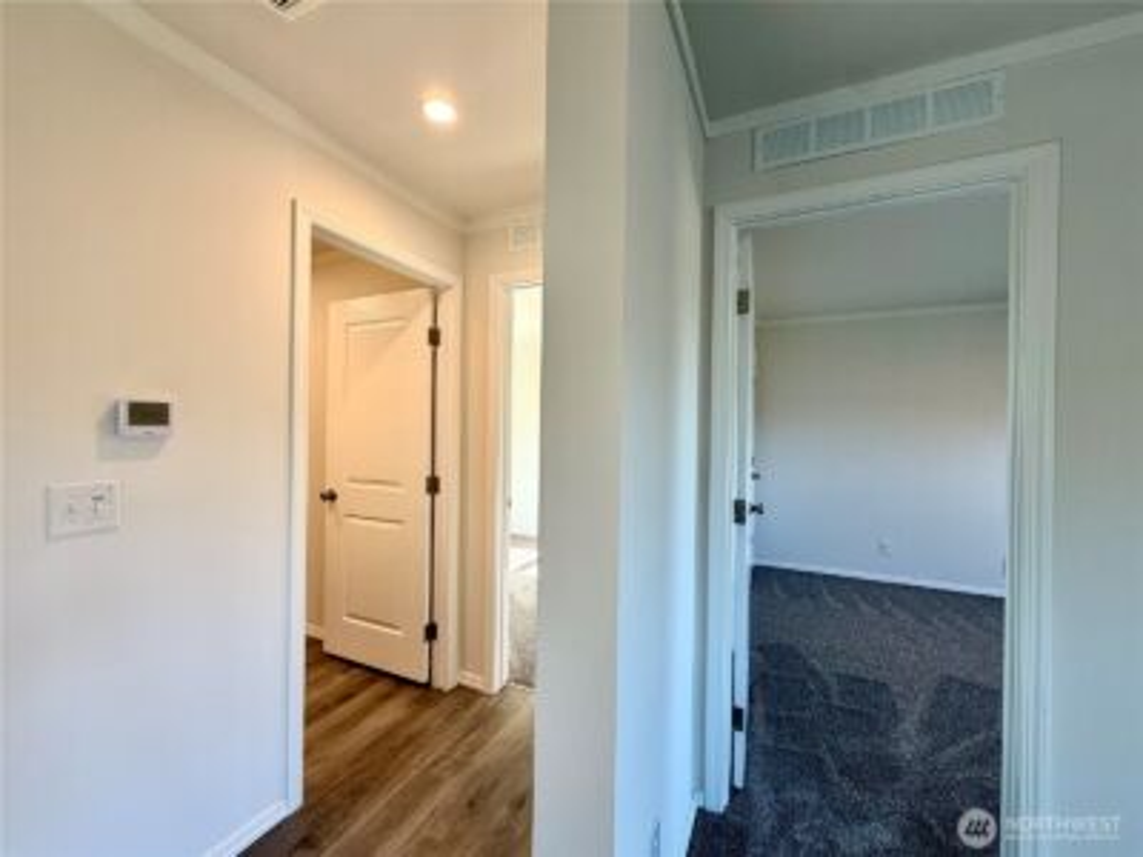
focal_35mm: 14
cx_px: 572
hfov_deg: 102.1
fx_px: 462
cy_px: 428
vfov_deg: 85.7
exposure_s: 1/120
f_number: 2.2
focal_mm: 2.22
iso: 200
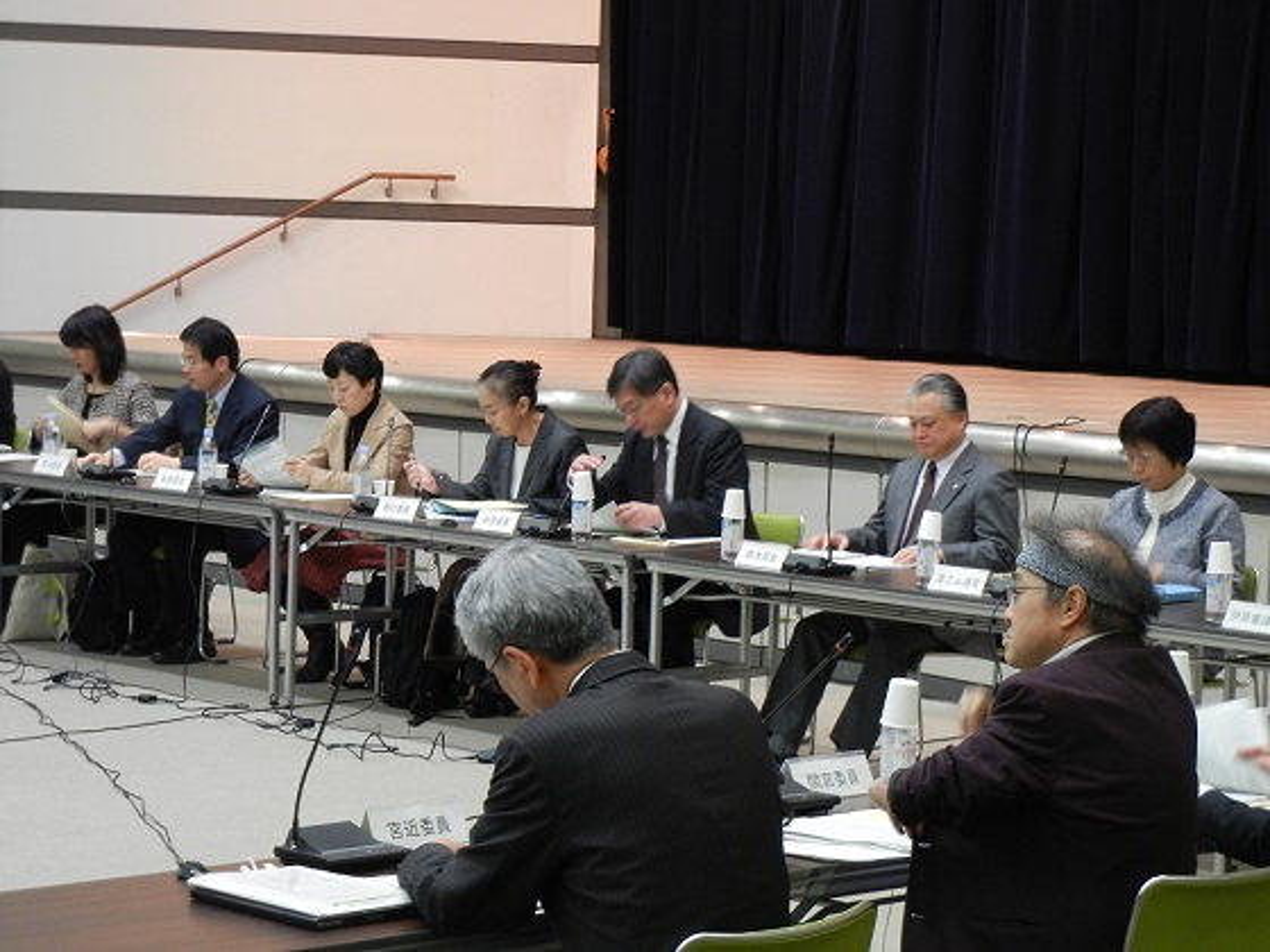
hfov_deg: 19.3
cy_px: 476
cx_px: 635
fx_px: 3742
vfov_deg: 14.5
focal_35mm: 102
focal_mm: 18.3
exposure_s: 1/8.4
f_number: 4.5
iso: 400
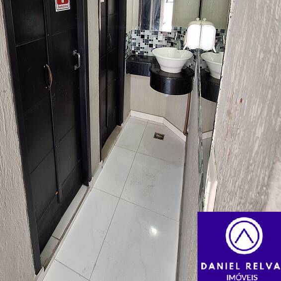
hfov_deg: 68.0
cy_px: 43
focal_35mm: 22
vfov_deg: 61.7
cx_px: 98
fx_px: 202
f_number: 2.2
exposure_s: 1/40
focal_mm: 1.74
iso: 125
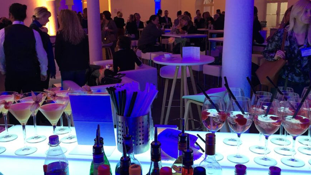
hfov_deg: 54.0
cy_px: 84
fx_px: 305
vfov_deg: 32.0
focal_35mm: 37
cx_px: 154
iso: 100
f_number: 2.2
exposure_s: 1/33
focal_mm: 4.15
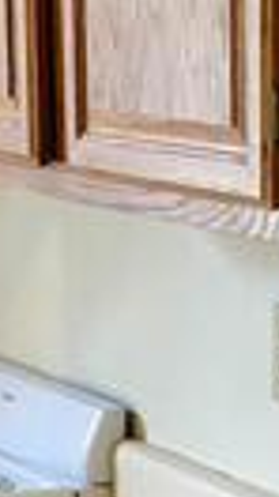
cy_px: 531
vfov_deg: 11.1
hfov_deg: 6.3
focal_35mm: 192
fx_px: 2532
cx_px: 313
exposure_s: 1/30
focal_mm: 4.15
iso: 50
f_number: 2.2
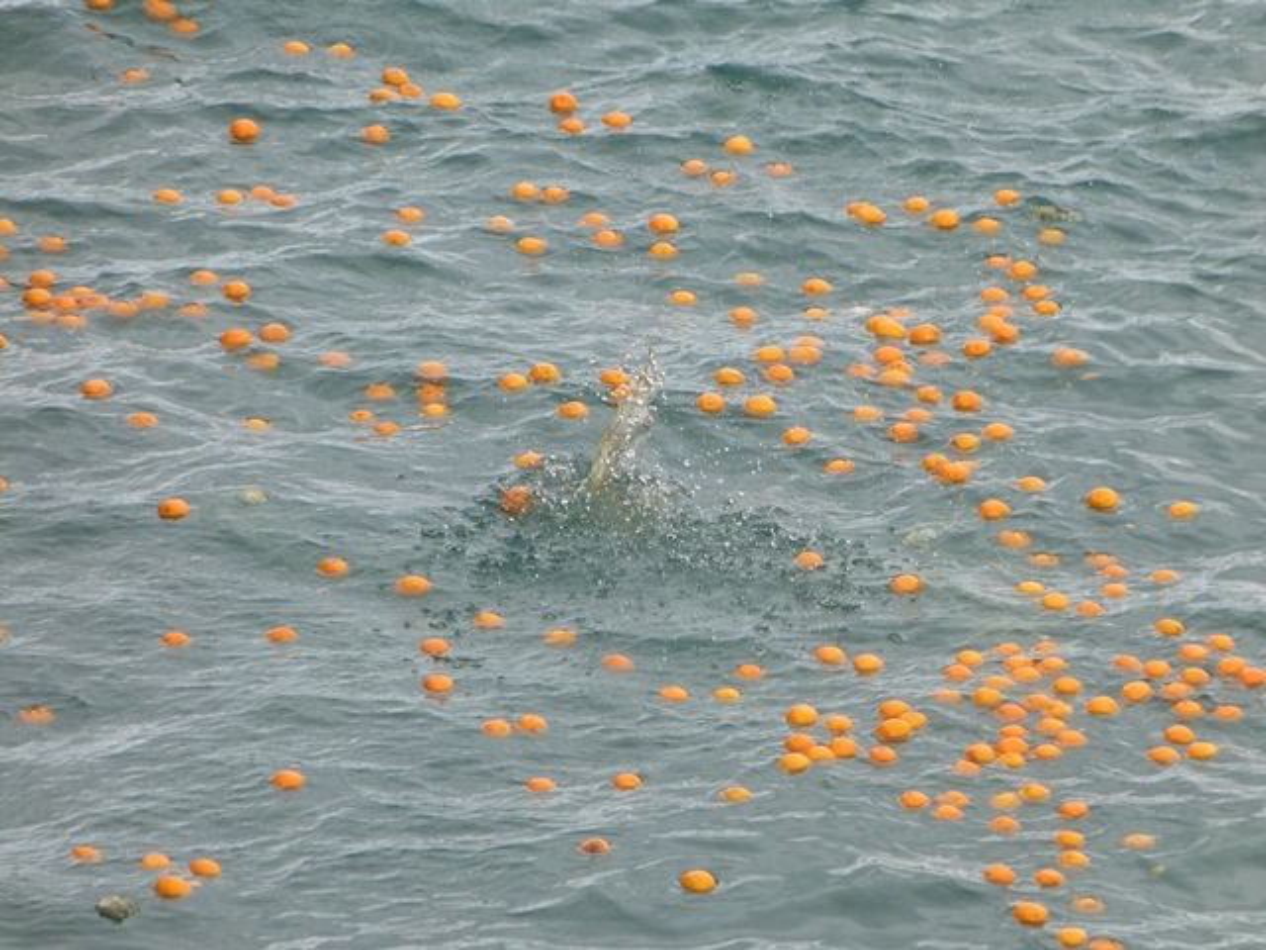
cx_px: 633
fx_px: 21944
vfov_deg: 2.5
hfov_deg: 3.3
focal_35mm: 600
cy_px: 475
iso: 400
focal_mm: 108
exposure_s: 1/500
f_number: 5.2
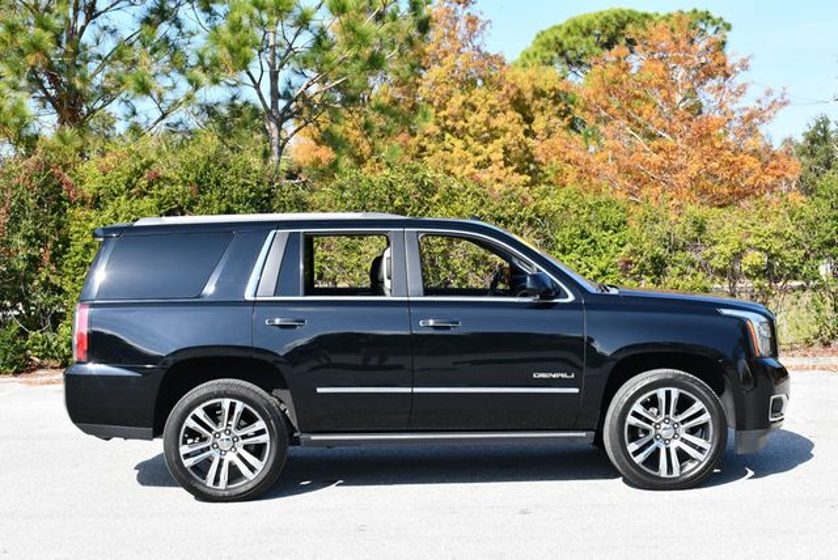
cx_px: 419
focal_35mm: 62
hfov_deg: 32.4
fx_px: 1444
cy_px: 280
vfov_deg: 22.0
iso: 180
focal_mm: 31
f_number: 8
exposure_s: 1/250
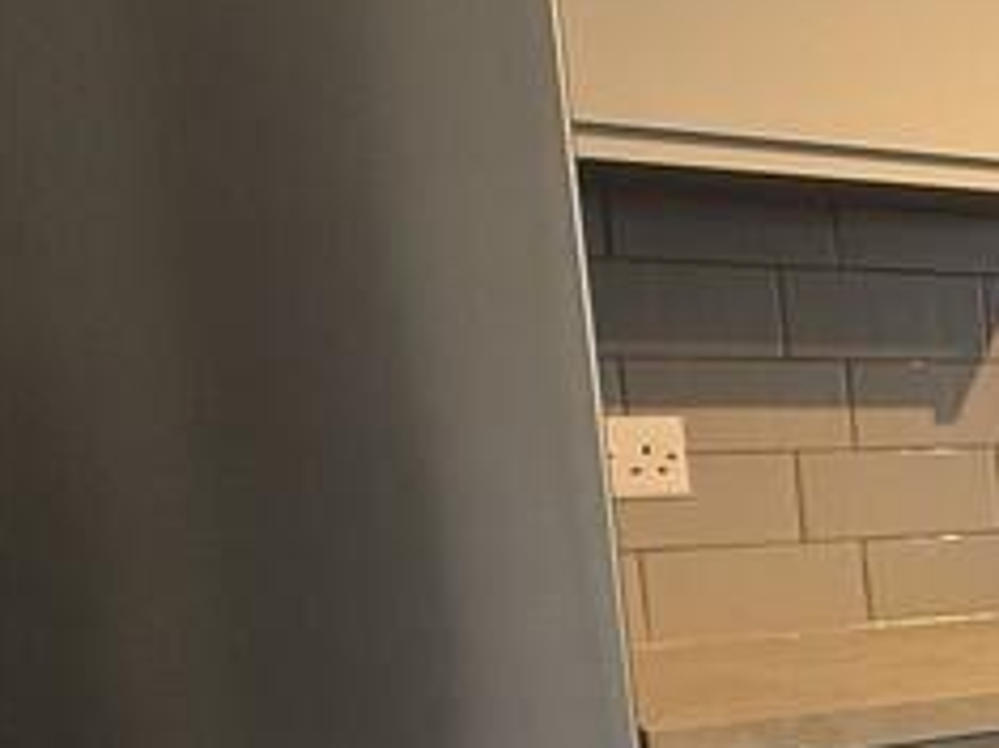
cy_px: 629
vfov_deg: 23.5
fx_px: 1760
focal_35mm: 61
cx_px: 2092
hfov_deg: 18.1
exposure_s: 1/100
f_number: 2.2
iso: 250
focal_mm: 2.22
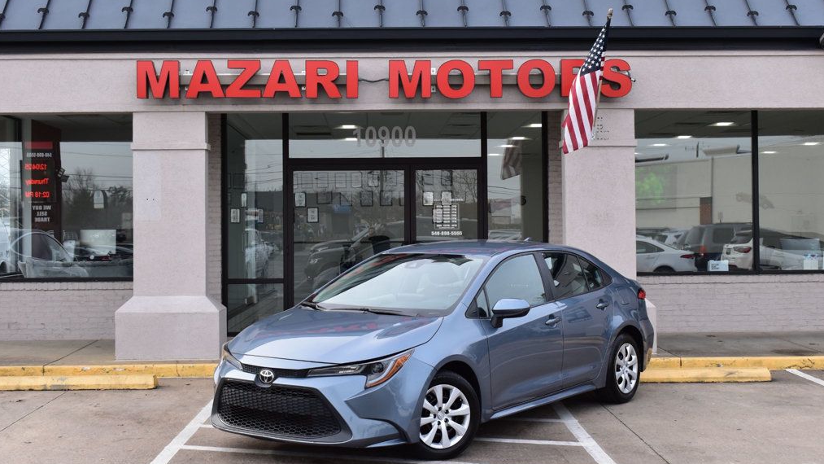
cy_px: 215
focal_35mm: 54
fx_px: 1180
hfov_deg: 38.5
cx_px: 412
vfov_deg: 22.2
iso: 400
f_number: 10
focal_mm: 34
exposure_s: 1/160
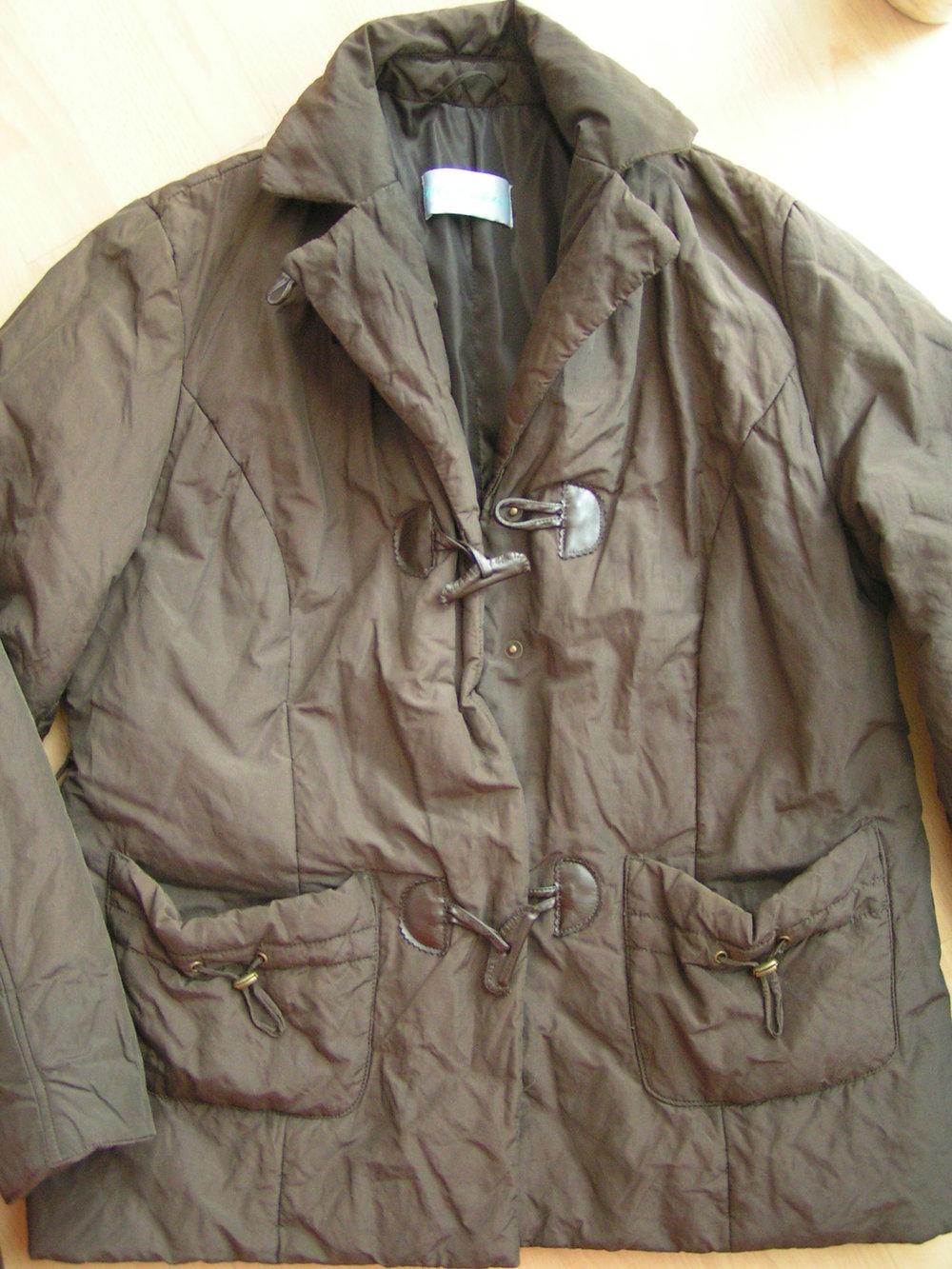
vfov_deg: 49.0
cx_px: 476
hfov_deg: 37.7
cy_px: 634
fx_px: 1393
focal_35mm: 38
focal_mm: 5.8
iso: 200
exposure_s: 1/10
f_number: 2.8
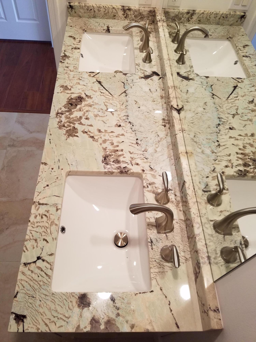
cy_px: 171
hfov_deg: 53.1
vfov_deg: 67.3
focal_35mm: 26
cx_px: 128
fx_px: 256
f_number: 1.7
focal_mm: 4.2
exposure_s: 1/60
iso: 100
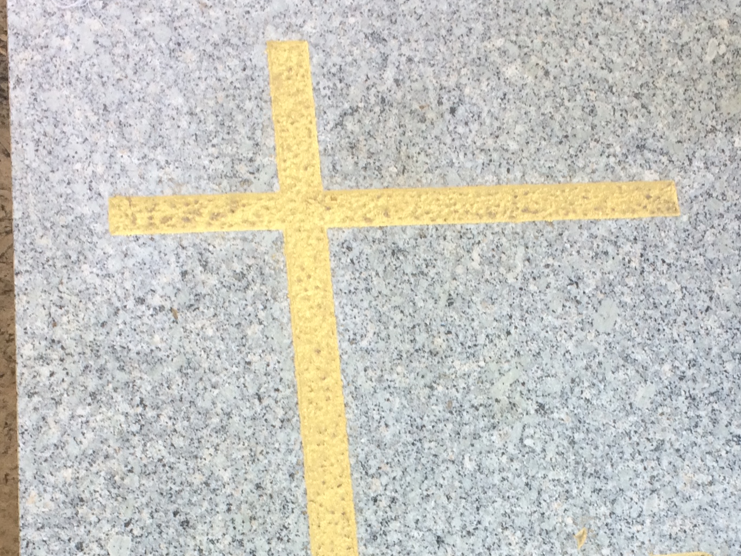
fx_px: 1477
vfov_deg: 20.6
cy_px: 554
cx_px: 437
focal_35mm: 69
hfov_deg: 28.1
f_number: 2.2
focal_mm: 4.15
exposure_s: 1/109
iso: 32
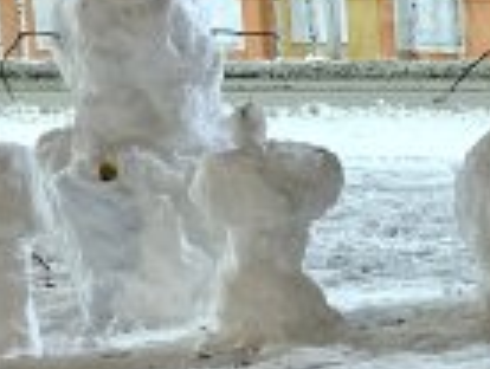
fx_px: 1631
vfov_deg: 12.5
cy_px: 477
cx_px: 781
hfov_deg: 15.5
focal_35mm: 115
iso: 500
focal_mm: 4.25
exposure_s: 1/25
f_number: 1.8
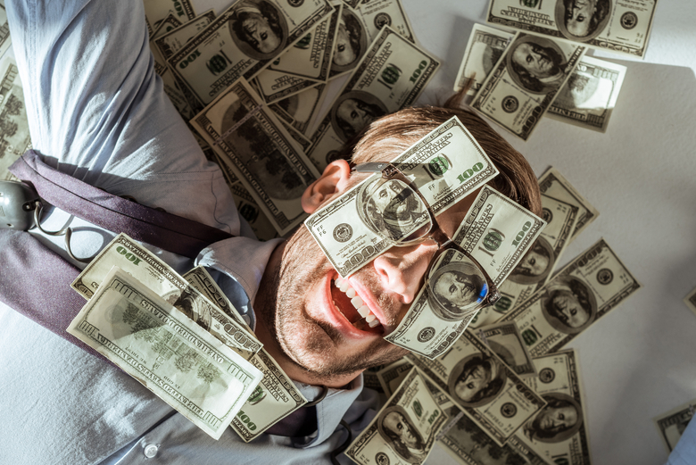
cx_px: 352
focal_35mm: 64
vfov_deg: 21.2
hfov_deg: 31.4
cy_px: 289
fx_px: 1238
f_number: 5
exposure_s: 1/200
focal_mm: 50
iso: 160
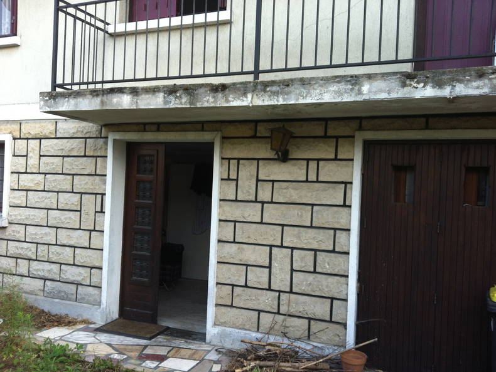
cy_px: 186
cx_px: 248
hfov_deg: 52.6
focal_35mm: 35
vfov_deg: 40.7
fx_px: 502
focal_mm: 3.85
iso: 80
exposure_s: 1/149
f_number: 2.8
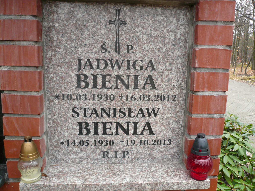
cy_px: 96
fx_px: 206
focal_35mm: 28
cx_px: 128
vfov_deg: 49.7
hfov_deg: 63.4
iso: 125
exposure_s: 1/15
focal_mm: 4.6
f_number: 2.8
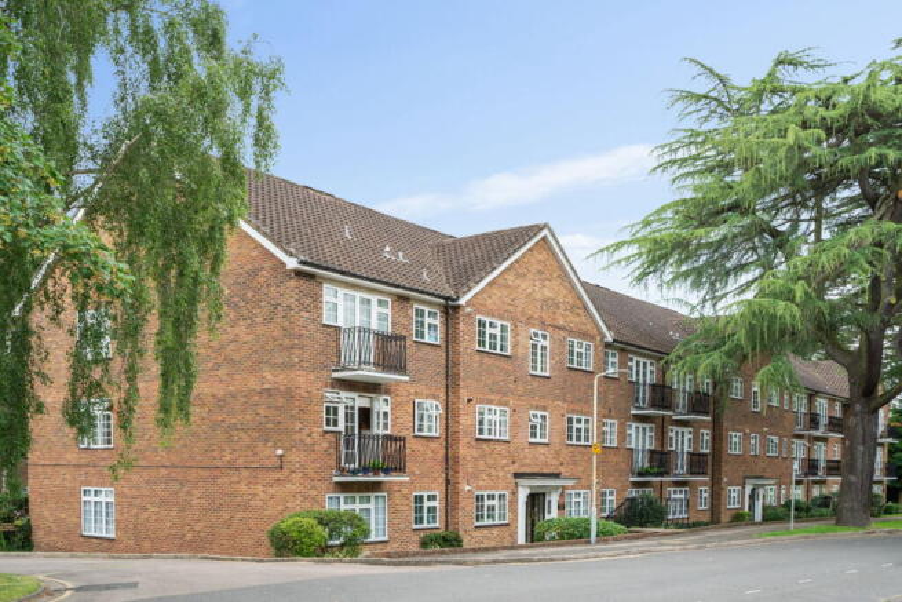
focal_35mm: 35
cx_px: 451
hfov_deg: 54.4
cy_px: 301
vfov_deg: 37.9
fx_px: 877
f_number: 6.3
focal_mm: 35
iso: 640
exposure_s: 1/400
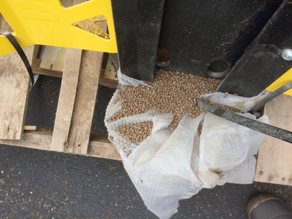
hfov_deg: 61.7
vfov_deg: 48.2
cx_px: 146
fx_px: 245
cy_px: 110
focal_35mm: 29
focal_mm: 4.15
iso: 32
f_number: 2.2
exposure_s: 1/595
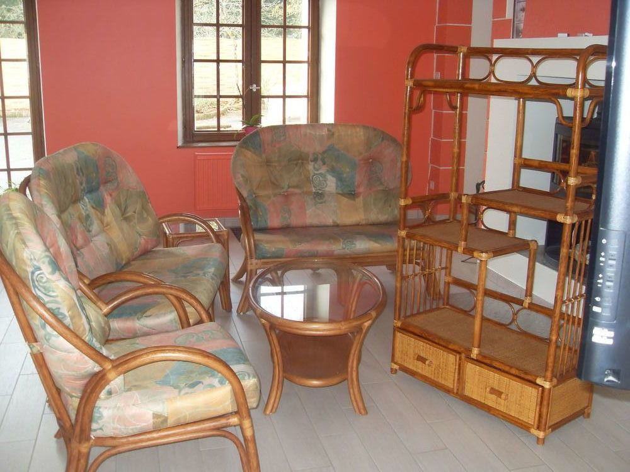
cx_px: 315
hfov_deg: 50.1
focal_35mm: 37
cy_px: 236
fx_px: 673
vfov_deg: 38.7
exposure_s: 1/45
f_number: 2.8
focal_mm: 6.3
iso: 160
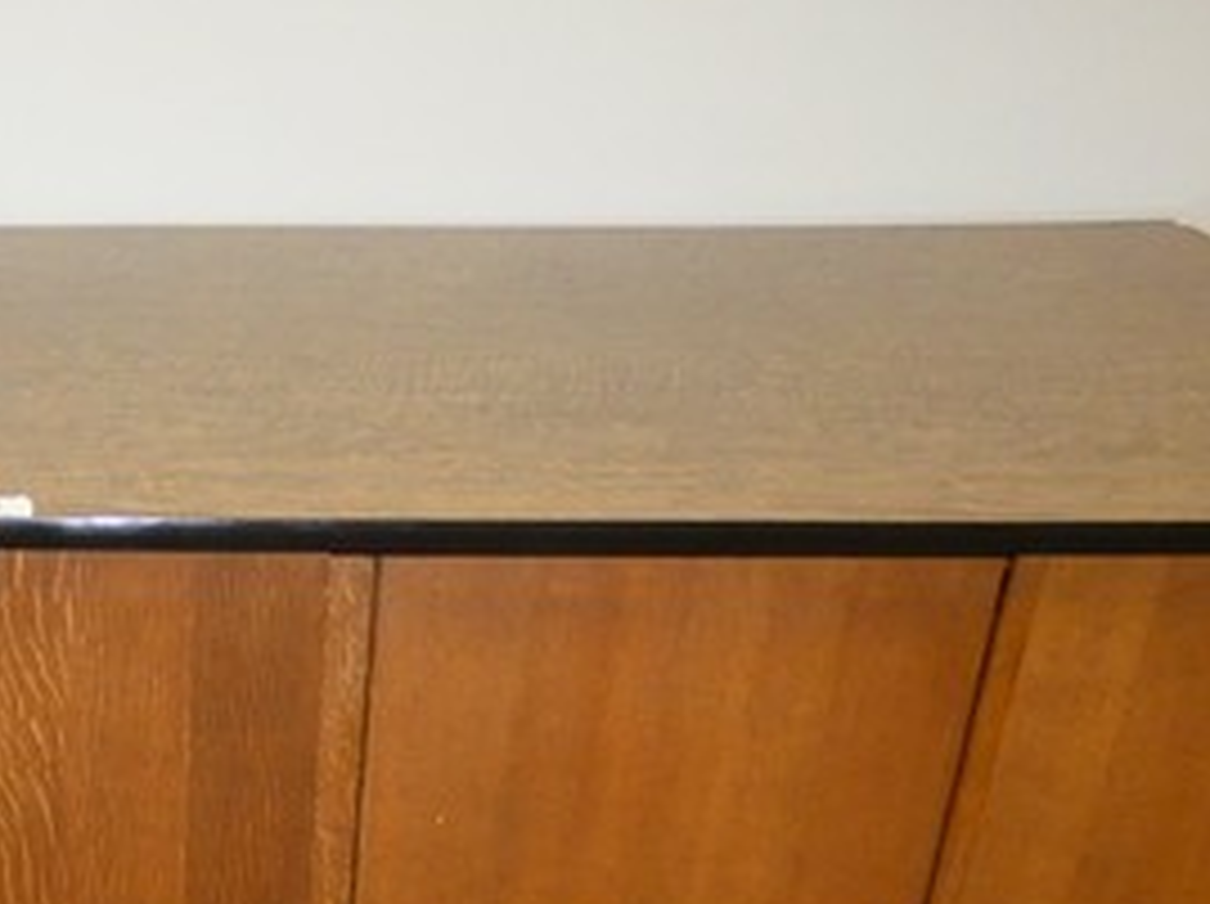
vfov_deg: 26.0
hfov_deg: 33.6
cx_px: 115
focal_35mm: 54
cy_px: 823
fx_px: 1885
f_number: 2.8
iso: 800
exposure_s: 1/60
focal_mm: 3.6
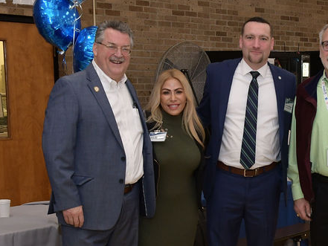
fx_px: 825
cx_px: 299
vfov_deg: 16.9
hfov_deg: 21.9
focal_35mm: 87
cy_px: 169
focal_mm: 26
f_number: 6.3
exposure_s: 1/60
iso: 1250
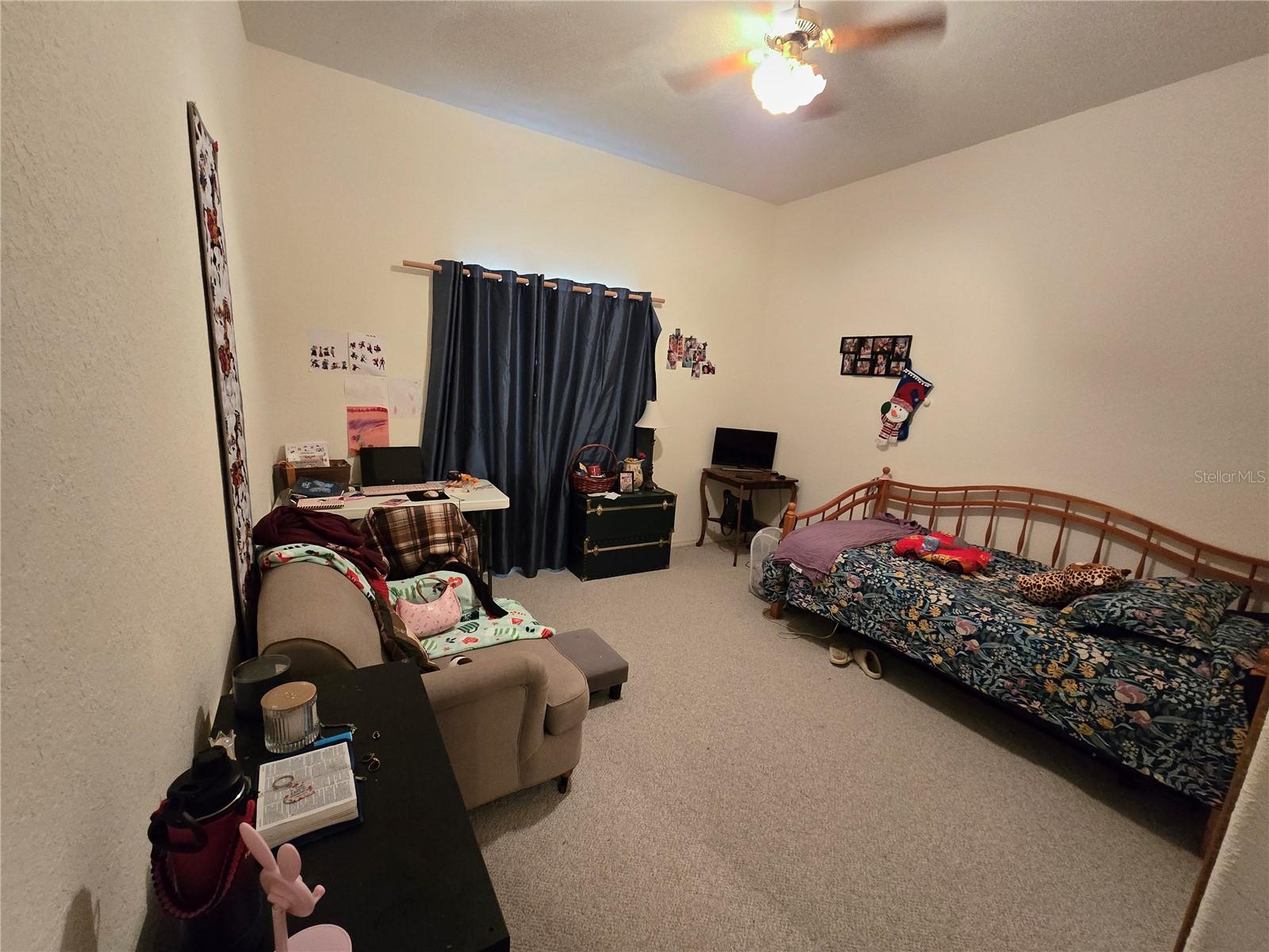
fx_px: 477
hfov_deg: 106.2
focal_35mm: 13
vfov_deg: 89.9
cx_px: 634
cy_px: 476
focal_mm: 2.2
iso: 1000
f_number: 2.2
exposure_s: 1/60
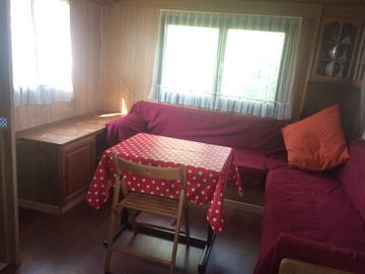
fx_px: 306
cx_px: 182
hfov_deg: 61.7
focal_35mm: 29
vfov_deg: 48.2
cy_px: 137
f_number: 2.2
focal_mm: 4.15
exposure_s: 1/33
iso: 200
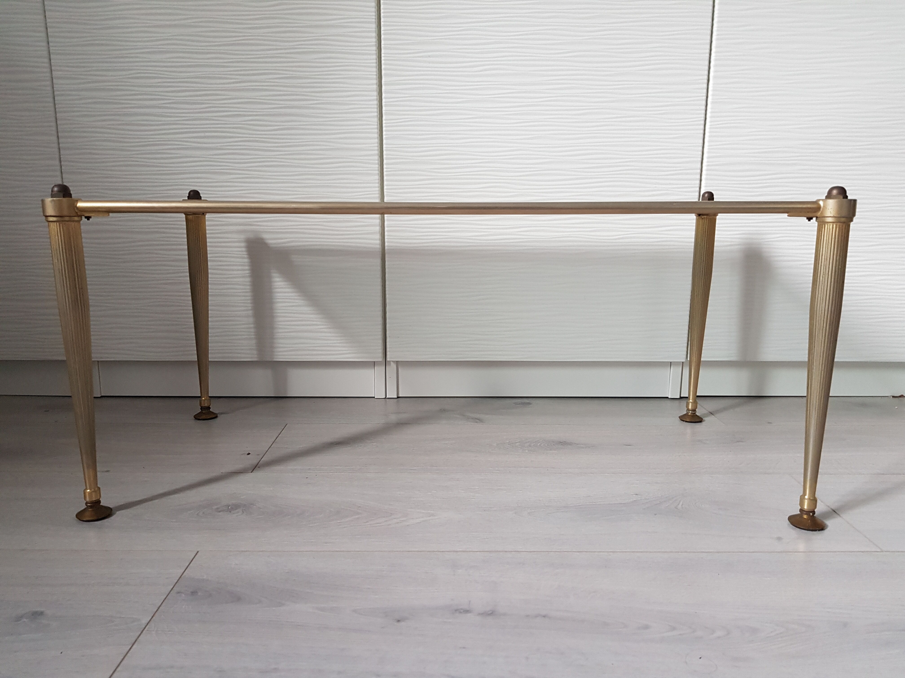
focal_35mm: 26
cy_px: 339
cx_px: 452
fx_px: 680
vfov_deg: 53.1
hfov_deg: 67.3
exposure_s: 1/33
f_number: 1.7
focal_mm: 4.3
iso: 160
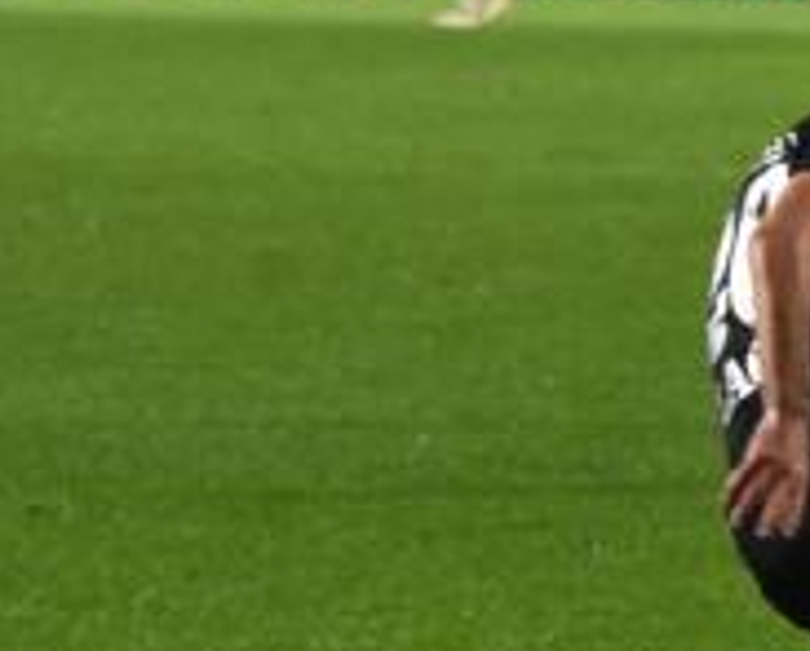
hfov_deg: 2.7
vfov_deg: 2.2
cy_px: 279
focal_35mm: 708
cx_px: 1277
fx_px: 17000
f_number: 6.3
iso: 4500
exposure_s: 1/500
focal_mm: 150
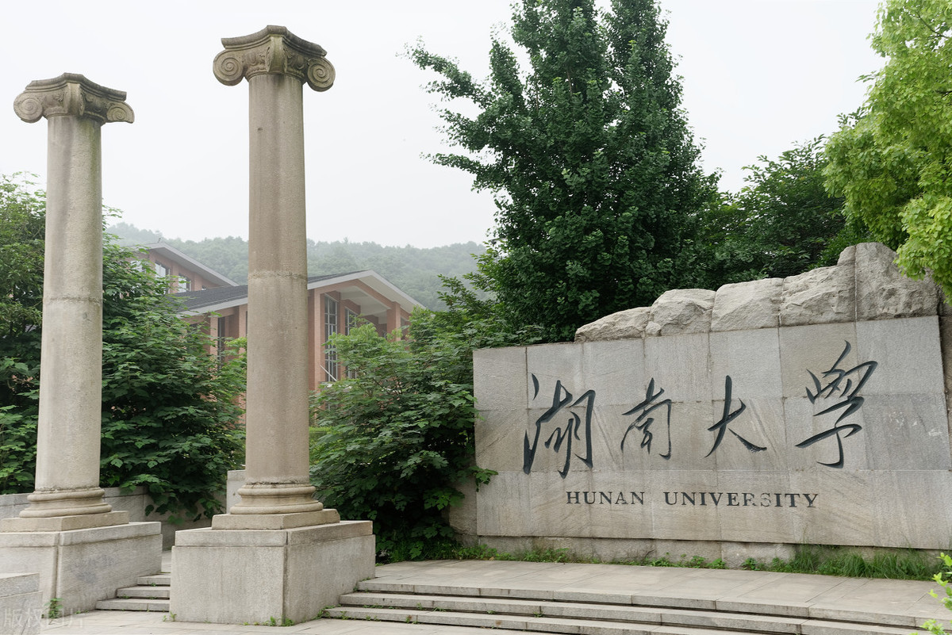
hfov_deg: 46.4
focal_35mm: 42
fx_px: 1111
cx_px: 476
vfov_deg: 31.9
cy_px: 318
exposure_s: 1/80
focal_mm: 28
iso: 100
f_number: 8
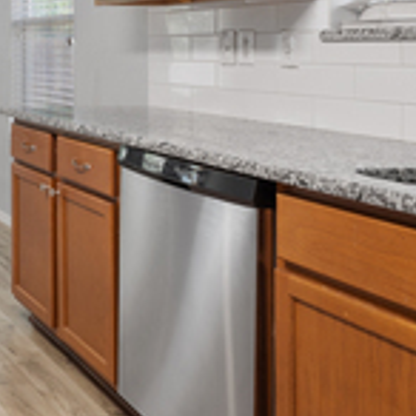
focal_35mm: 52
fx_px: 707
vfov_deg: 31.4
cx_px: -265
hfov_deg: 23.4
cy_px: 51
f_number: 9
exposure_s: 1/3
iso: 250
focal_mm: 14
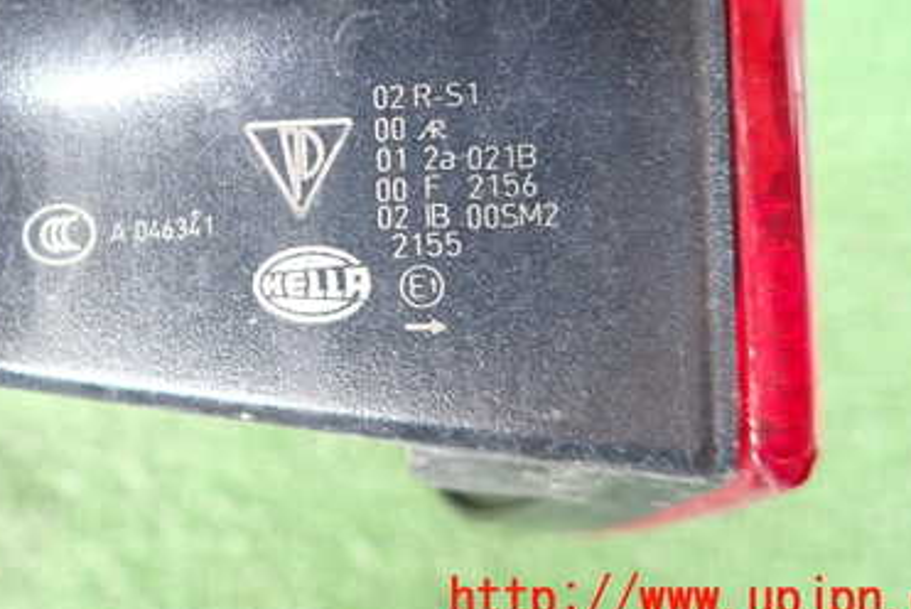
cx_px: 268
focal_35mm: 42
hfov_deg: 45.3
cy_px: 79
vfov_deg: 30.7
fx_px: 1064
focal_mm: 4.5
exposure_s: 1/30
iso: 400
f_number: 2
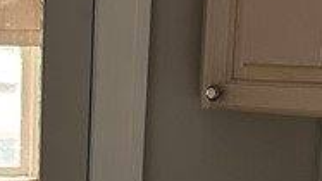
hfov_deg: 13.8
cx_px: 48
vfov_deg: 7.4
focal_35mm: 155
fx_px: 1323
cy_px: 414
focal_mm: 5.7
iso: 125
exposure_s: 1/69
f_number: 1.5
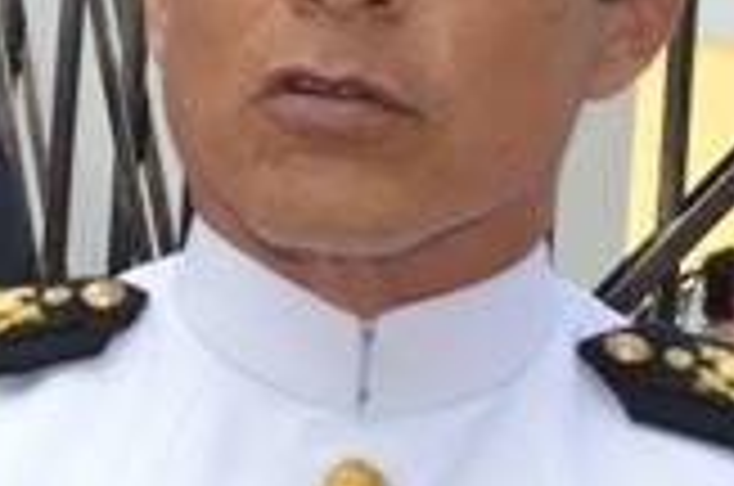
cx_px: -50
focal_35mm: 118
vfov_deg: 11.6
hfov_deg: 16.9
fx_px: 2401
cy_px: 230
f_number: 5
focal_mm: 20
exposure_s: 1/200
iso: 100
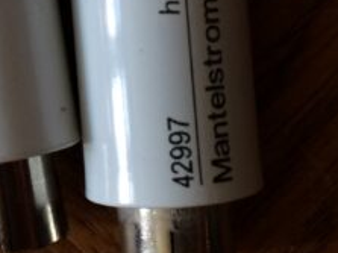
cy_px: 11
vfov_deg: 15.2
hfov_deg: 20.1
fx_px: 937
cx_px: 38
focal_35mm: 96
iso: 40
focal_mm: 4.15
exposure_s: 1/33
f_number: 2.2
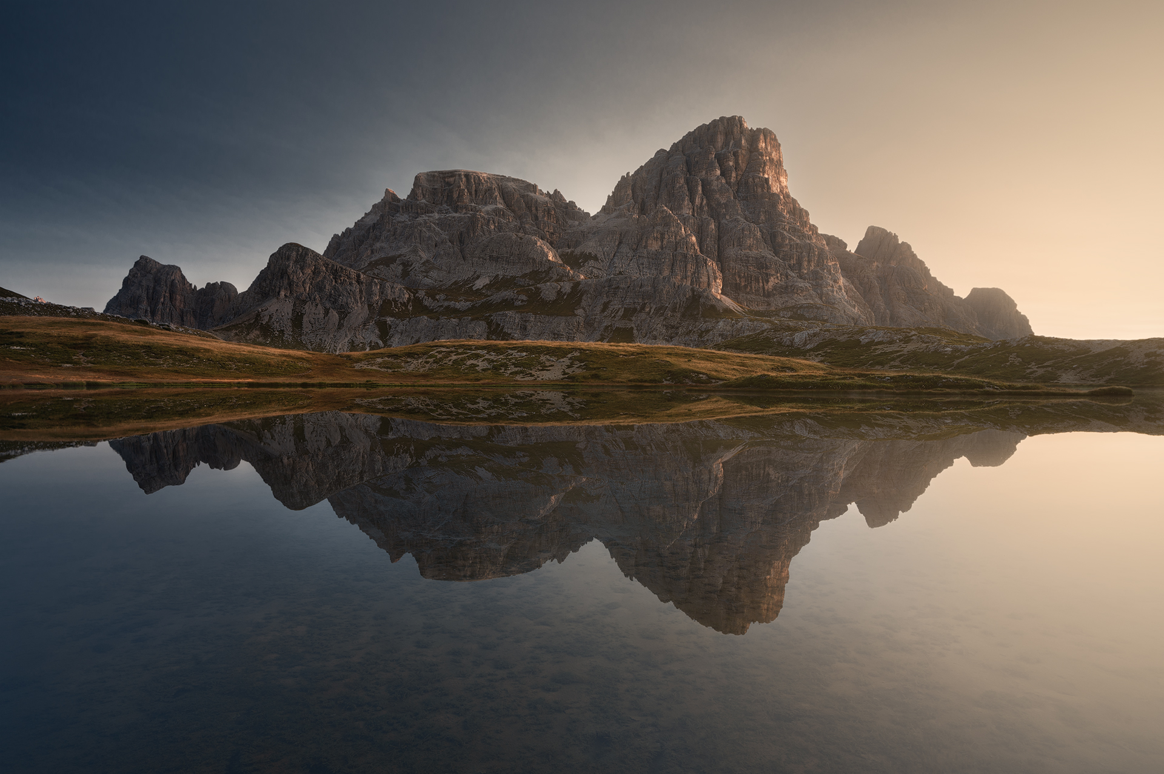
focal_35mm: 20
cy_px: 387
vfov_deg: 61.8
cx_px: 582
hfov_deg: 84.0
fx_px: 646
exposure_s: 1/15
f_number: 9
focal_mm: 20
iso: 100
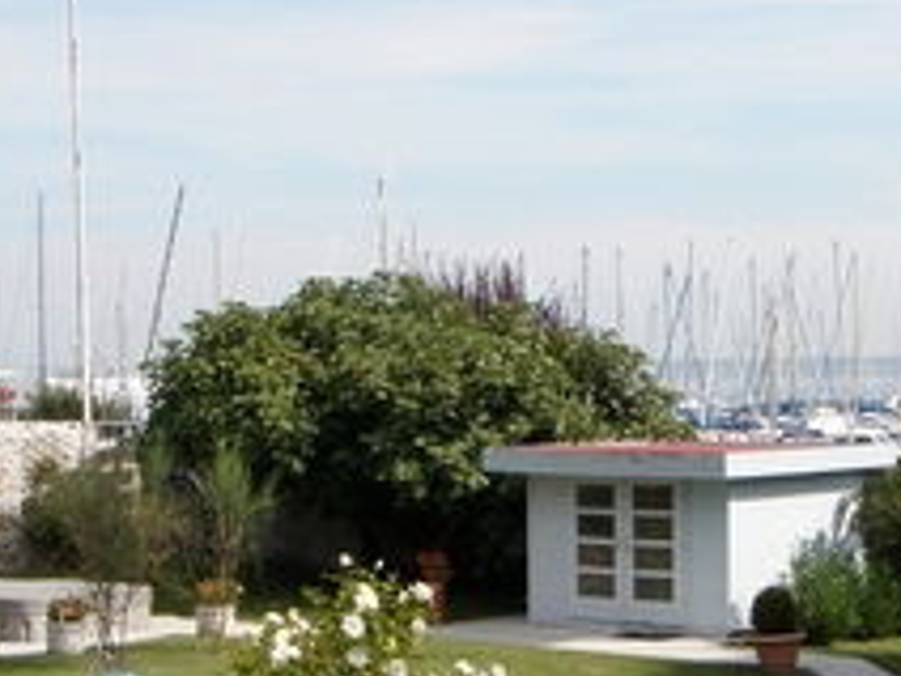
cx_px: 625
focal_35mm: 86
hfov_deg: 22.6
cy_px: 429
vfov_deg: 17.1
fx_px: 2238
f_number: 3.5
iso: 80
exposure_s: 1/640
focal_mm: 6.7
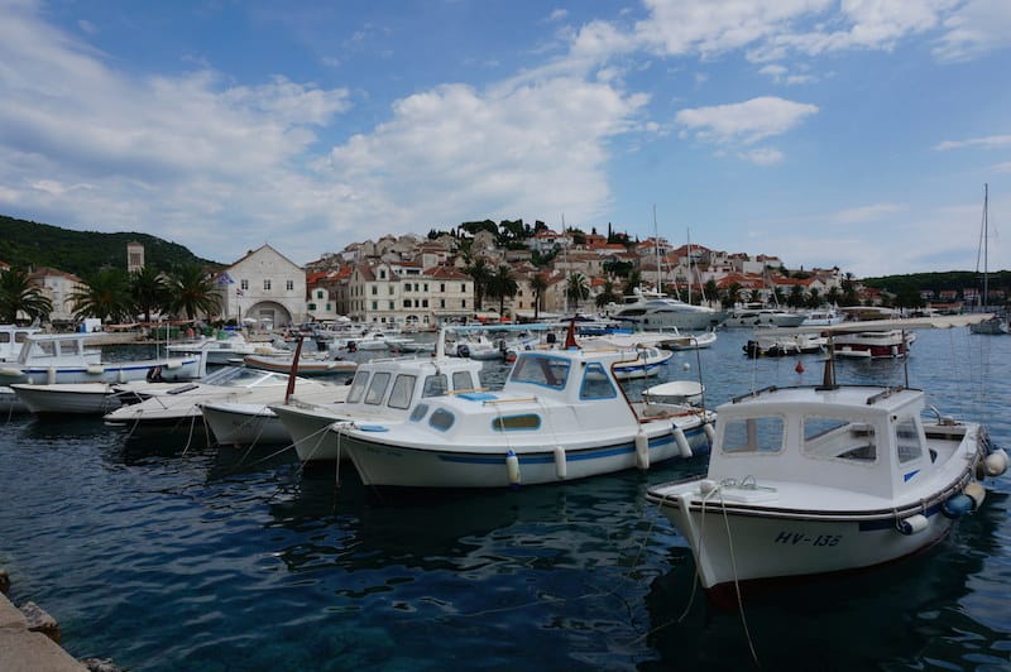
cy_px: 336
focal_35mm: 24
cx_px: 506
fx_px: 673
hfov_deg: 73.8
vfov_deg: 53.1
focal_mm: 16
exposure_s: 1/160
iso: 100
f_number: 13
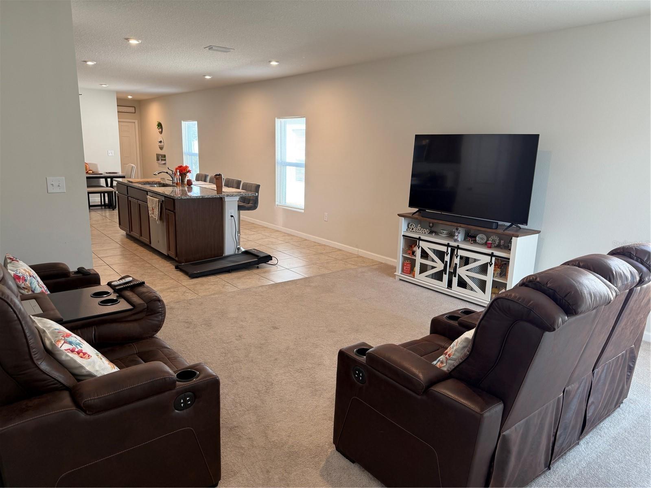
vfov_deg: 56.8
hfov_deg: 71.6
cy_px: 244
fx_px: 451
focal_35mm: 24
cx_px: 326
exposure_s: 1/60
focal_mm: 6.76
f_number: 1.78
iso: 100
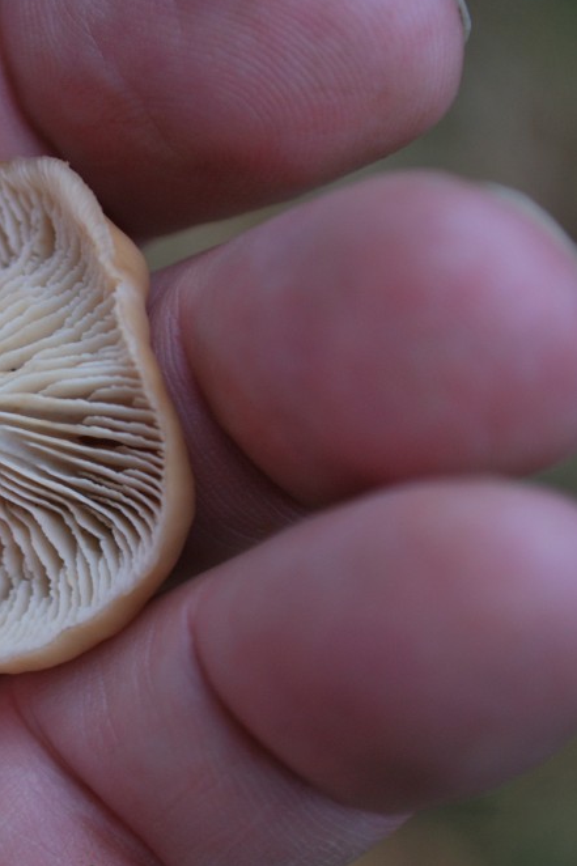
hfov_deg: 10.9
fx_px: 3001
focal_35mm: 125
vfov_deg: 16.4
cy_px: 431
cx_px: 46
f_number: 5.6
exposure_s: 1/60
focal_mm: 55
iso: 280
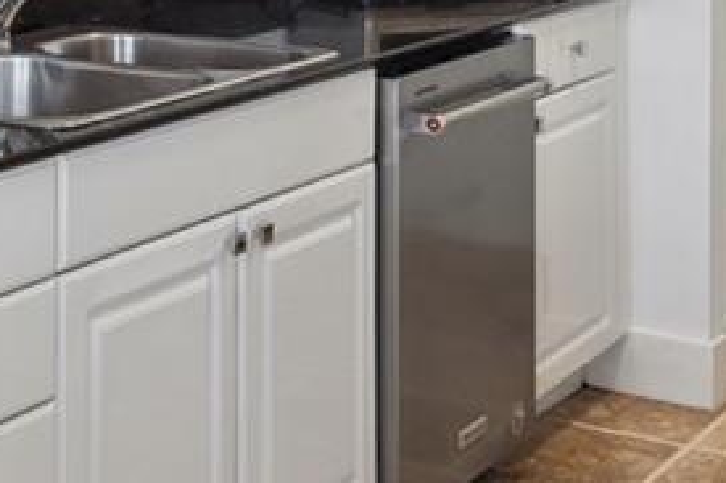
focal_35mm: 99
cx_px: 108
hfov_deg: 20.3
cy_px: -162
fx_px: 1995
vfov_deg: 13.3
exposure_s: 1/60
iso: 250
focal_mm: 17
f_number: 8
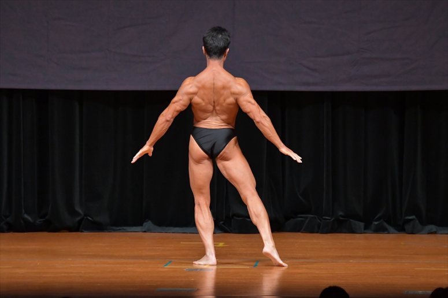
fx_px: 3358
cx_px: 224
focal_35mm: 270
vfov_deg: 5.1
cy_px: 149
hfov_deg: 7.6
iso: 5000
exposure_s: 1/400
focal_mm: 180
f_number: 5.6
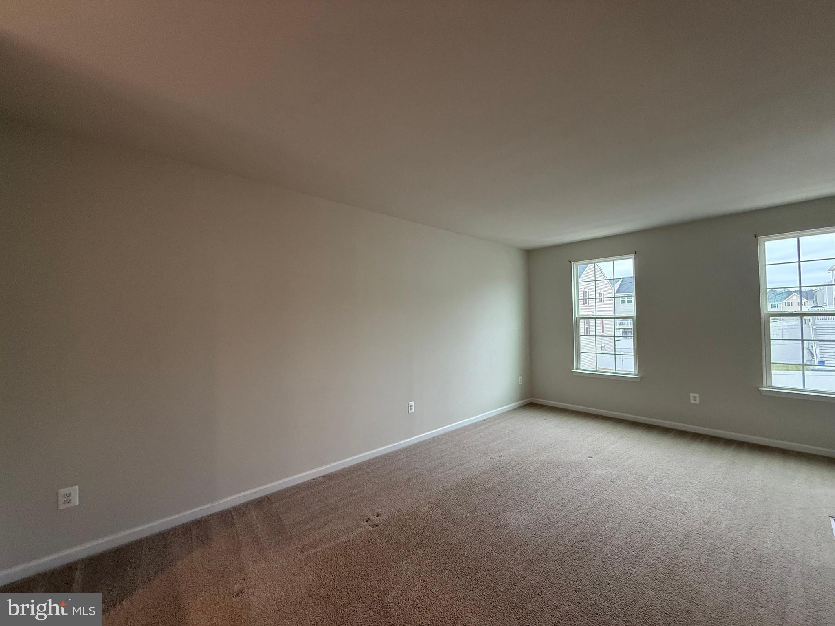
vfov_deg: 85.7
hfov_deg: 102.1
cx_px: 418
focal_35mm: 14
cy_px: 313
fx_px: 338
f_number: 2.2
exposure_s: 1/120
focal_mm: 2.22
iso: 320
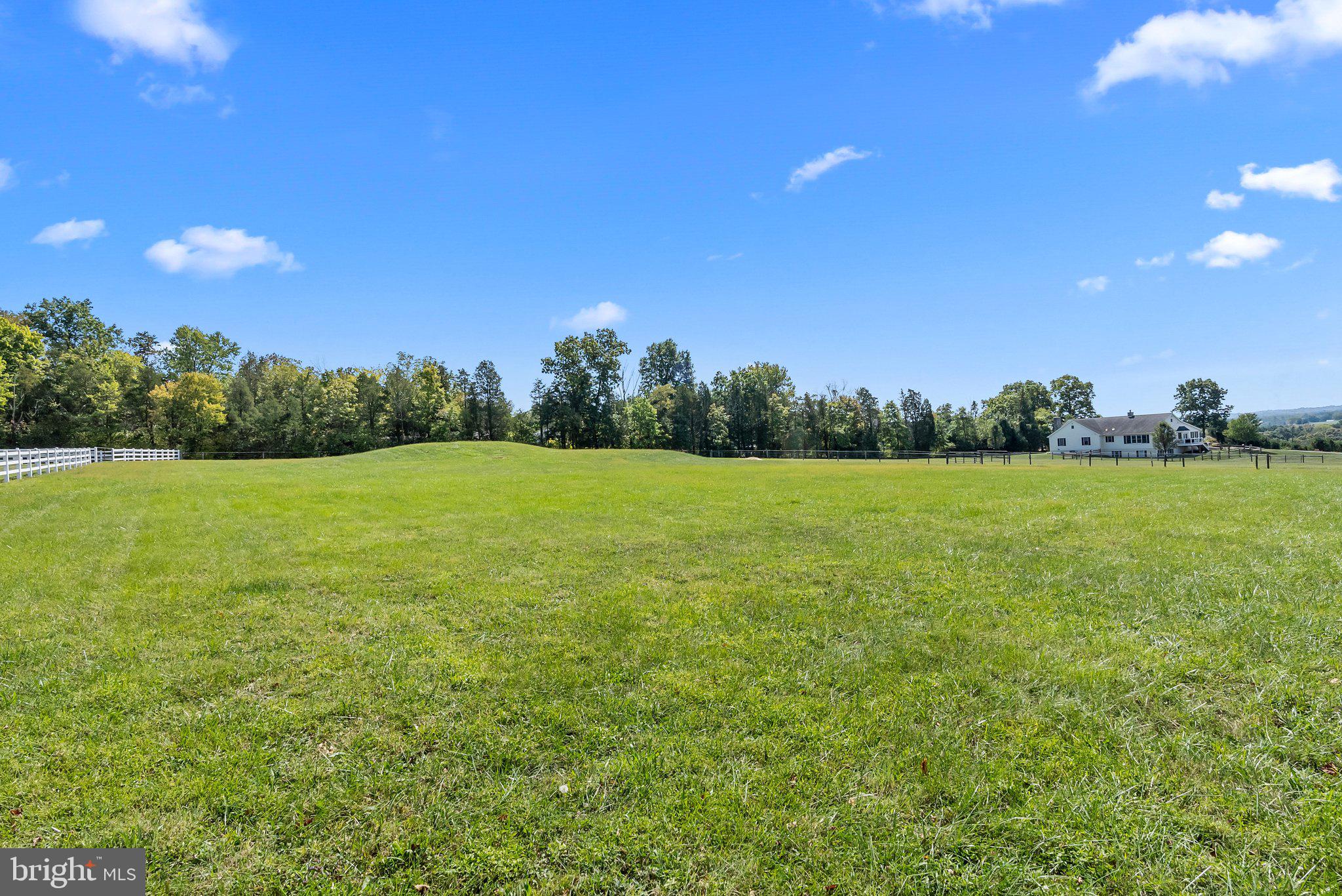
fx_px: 597
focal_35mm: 16
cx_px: 671
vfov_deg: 73.8
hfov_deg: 96.7
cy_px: 448
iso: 640
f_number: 11
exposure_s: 1/800
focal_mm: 16
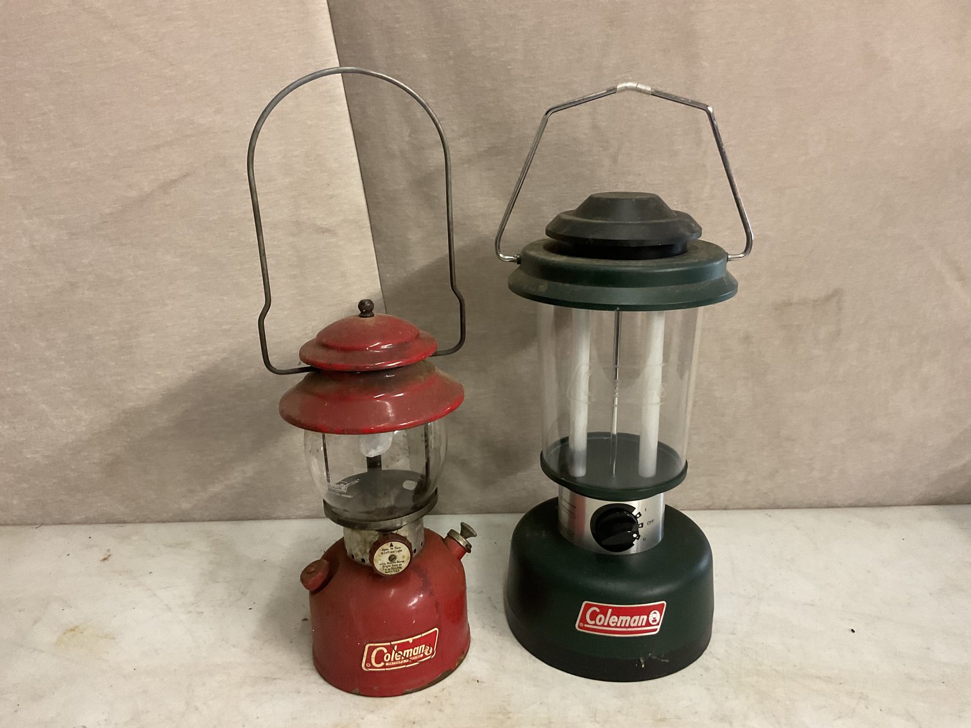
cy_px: 364
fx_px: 814
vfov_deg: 48.2
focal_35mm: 29
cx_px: 486
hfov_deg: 61.7
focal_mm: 3
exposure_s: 1/40
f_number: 1.8
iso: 250
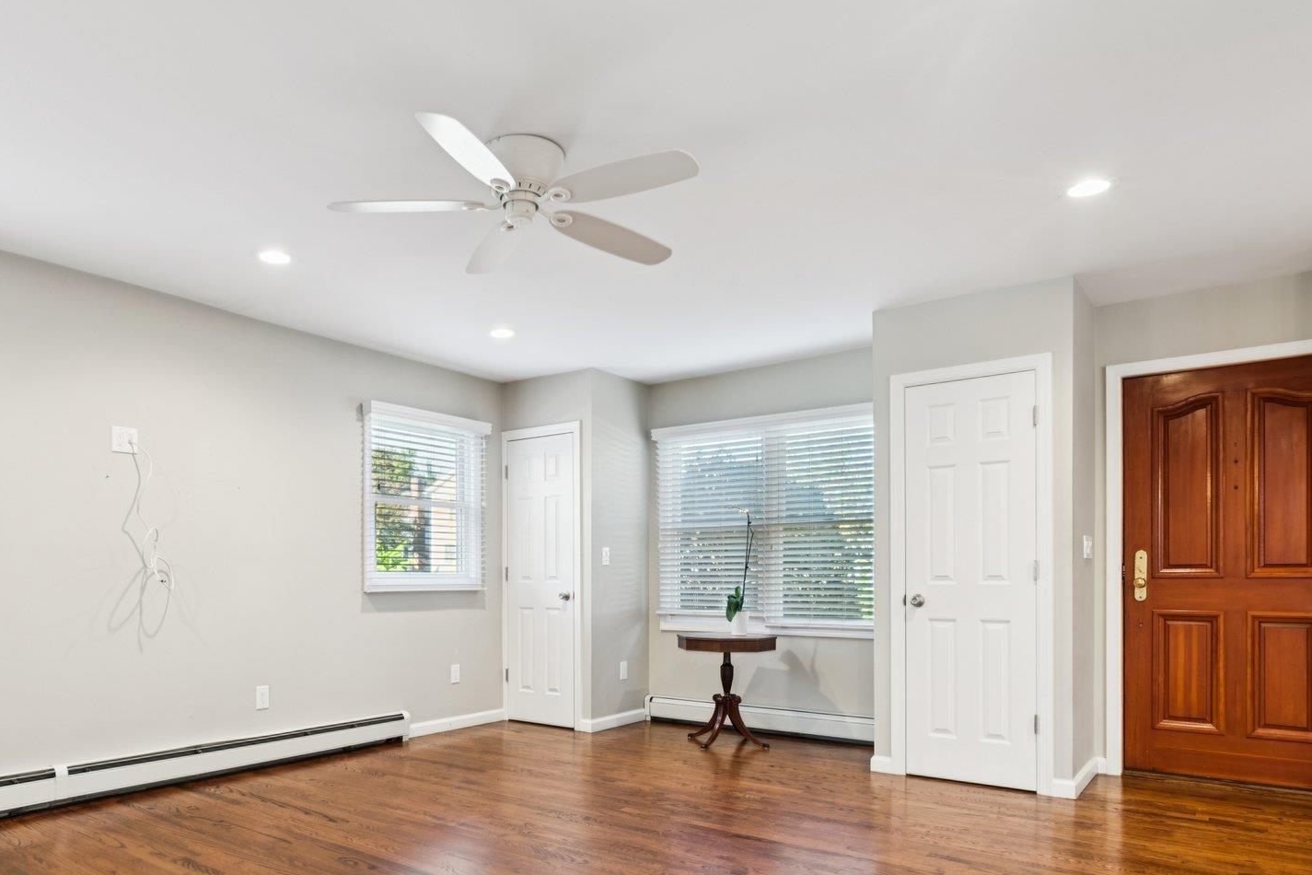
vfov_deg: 54.2
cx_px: 533
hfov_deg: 75.4
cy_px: 569
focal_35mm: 23
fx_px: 838
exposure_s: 1/5
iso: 200
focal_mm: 16
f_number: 8
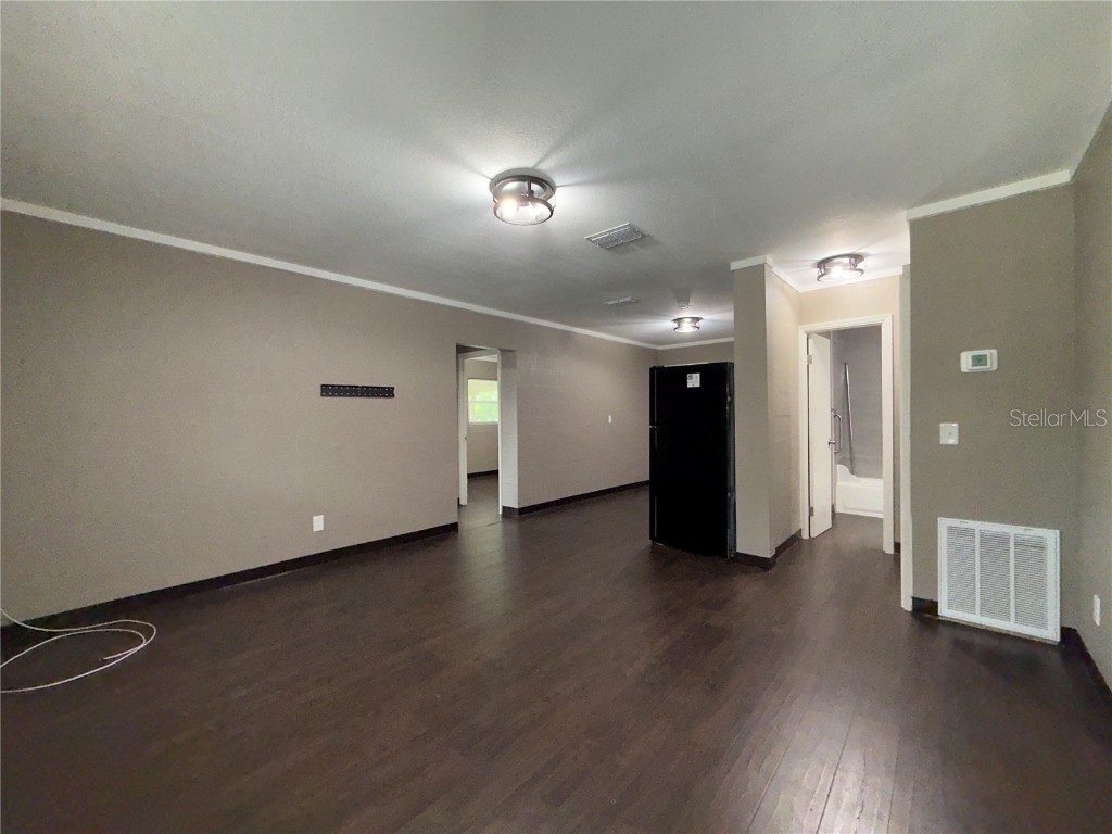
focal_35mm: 14
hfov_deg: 102.1
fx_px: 450
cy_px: 417
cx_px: 556
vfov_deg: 85.7
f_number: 2.2
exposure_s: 1/60
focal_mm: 2.22
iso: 500
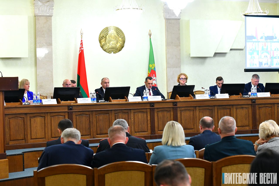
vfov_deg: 19.5
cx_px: 140
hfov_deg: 28.8
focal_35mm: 70
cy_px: 93
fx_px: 542
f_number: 5.6
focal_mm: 70
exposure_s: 1/60
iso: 2000
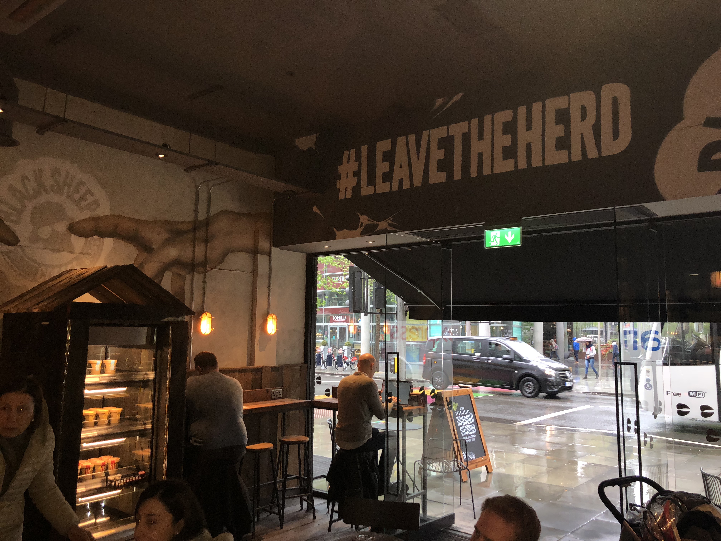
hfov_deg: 63.4
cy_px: 270
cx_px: 360
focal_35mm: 28
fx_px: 583
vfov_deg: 49.7
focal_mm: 4
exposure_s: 1/100
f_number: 1.8
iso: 100
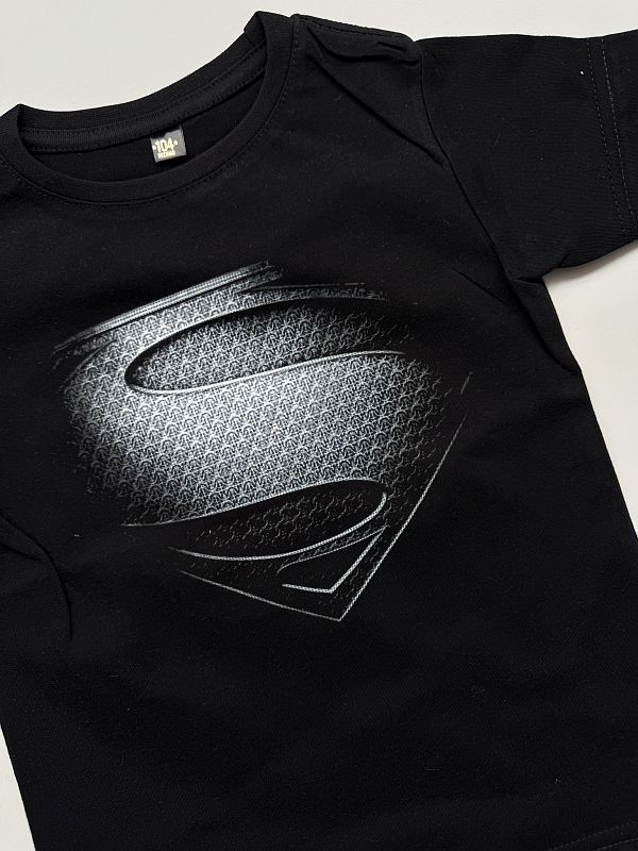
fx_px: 590
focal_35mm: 24
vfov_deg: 71.6
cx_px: 319
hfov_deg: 56.8
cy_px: 426
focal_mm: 6.76
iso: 64
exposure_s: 1/121
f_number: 1.78
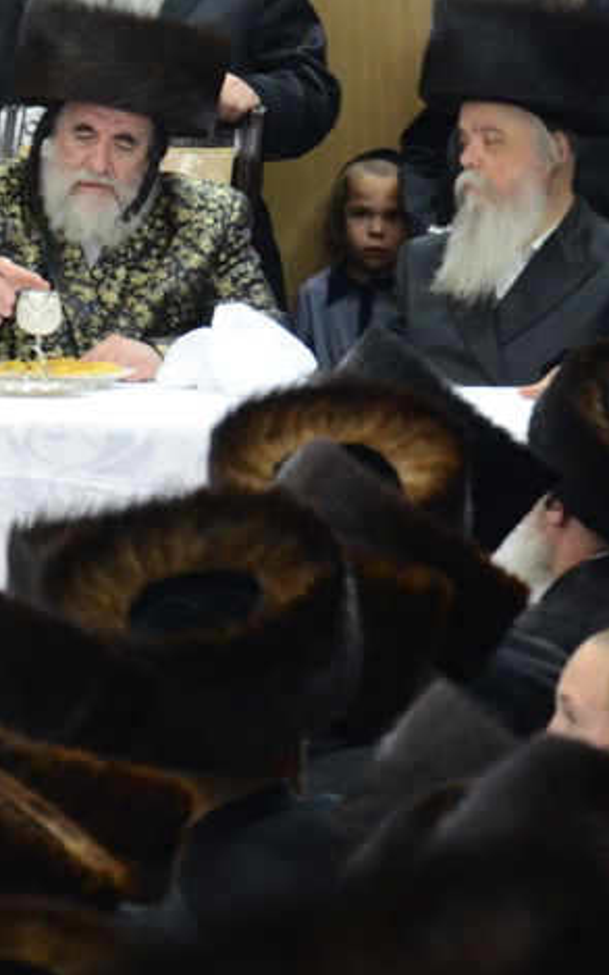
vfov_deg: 6.6
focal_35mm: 319
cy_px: 161
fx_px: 8474
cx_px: -10
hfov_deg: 4.1
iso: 1250
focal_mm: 70
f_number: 5.6
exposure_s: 1/30
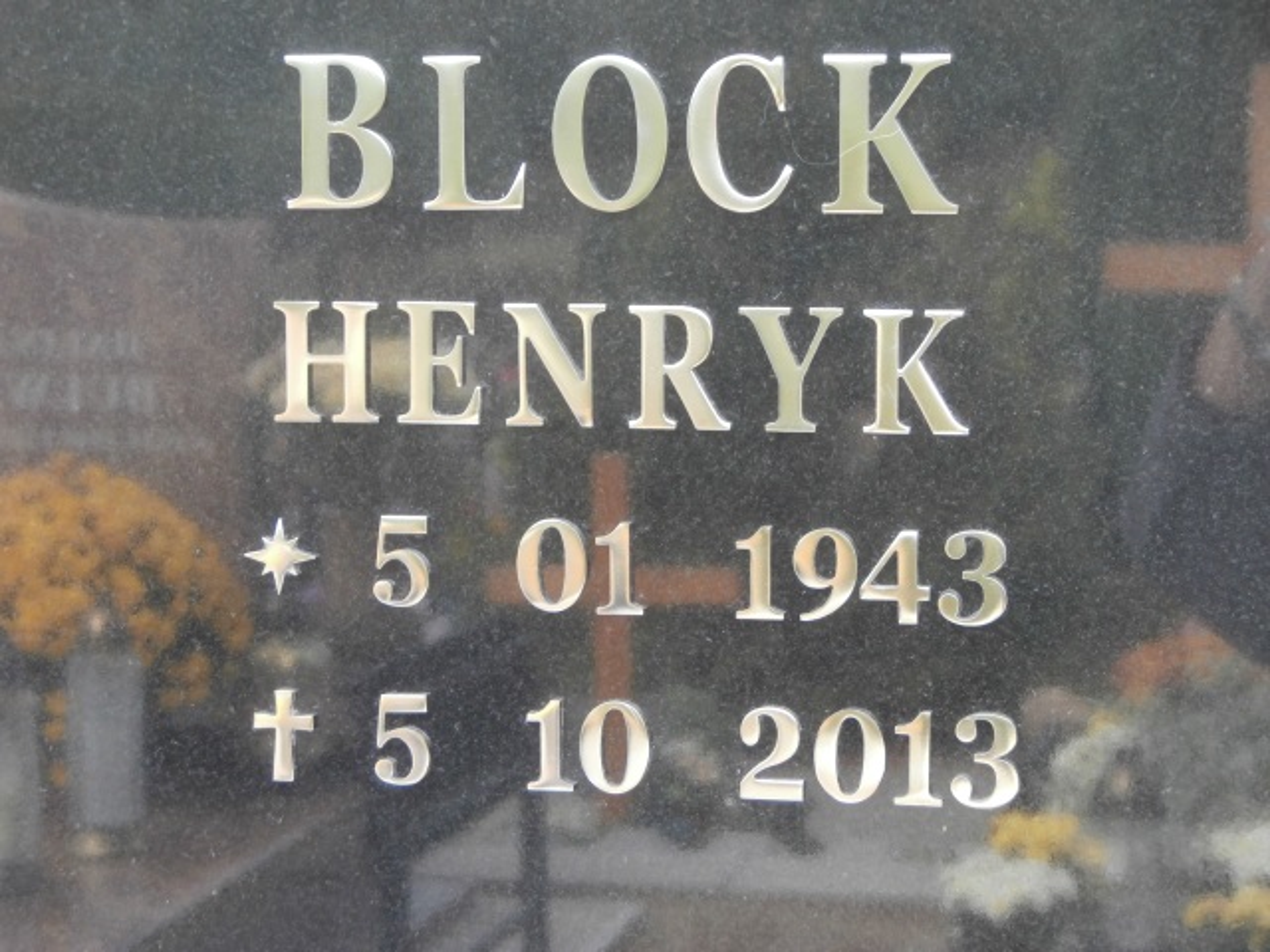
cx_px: 635
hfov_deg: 17.9
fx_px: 4036
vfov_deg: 13.5
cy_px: 476
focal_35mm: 110
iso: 200
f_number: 5.4
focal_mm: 19.54
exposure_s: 1/50
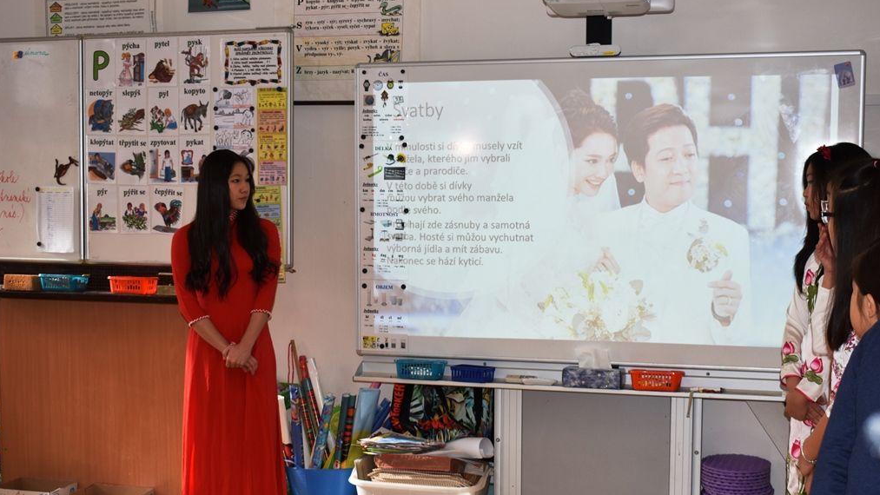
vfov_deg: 22.2
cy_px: 278
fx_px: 1260
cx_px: 441
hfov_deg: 38.5
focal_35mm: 54
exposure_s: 1/125
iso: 360
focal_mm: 34
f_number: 5.6
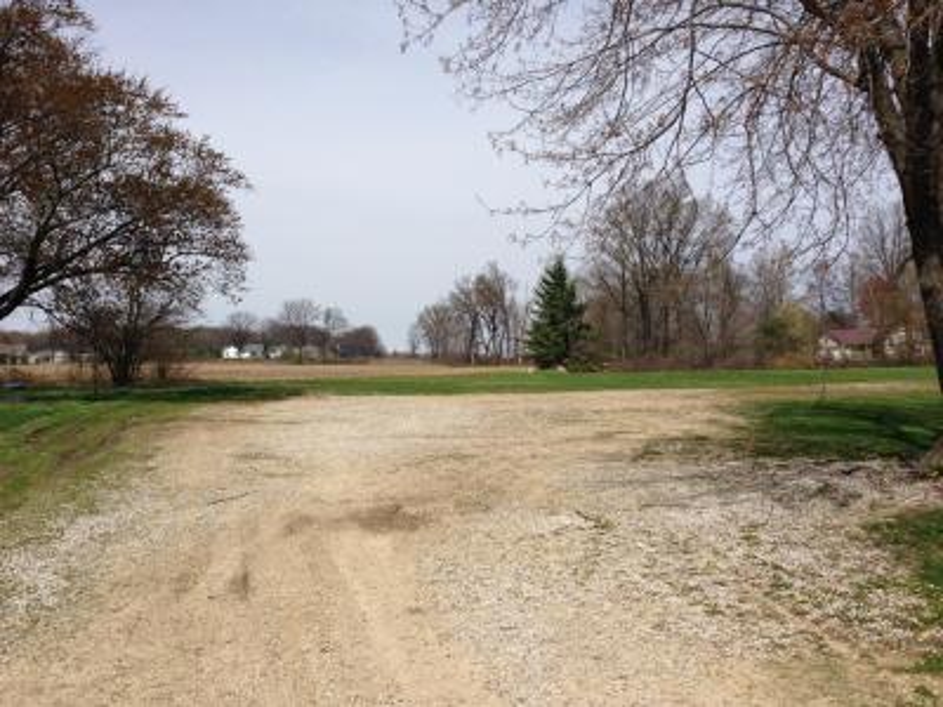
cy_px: 354
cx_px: 472
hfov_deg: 55.4
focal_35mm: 33
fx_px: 899
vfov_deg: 42.9
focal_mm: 4.12
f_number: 2.4
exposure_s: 1/2857
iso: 50
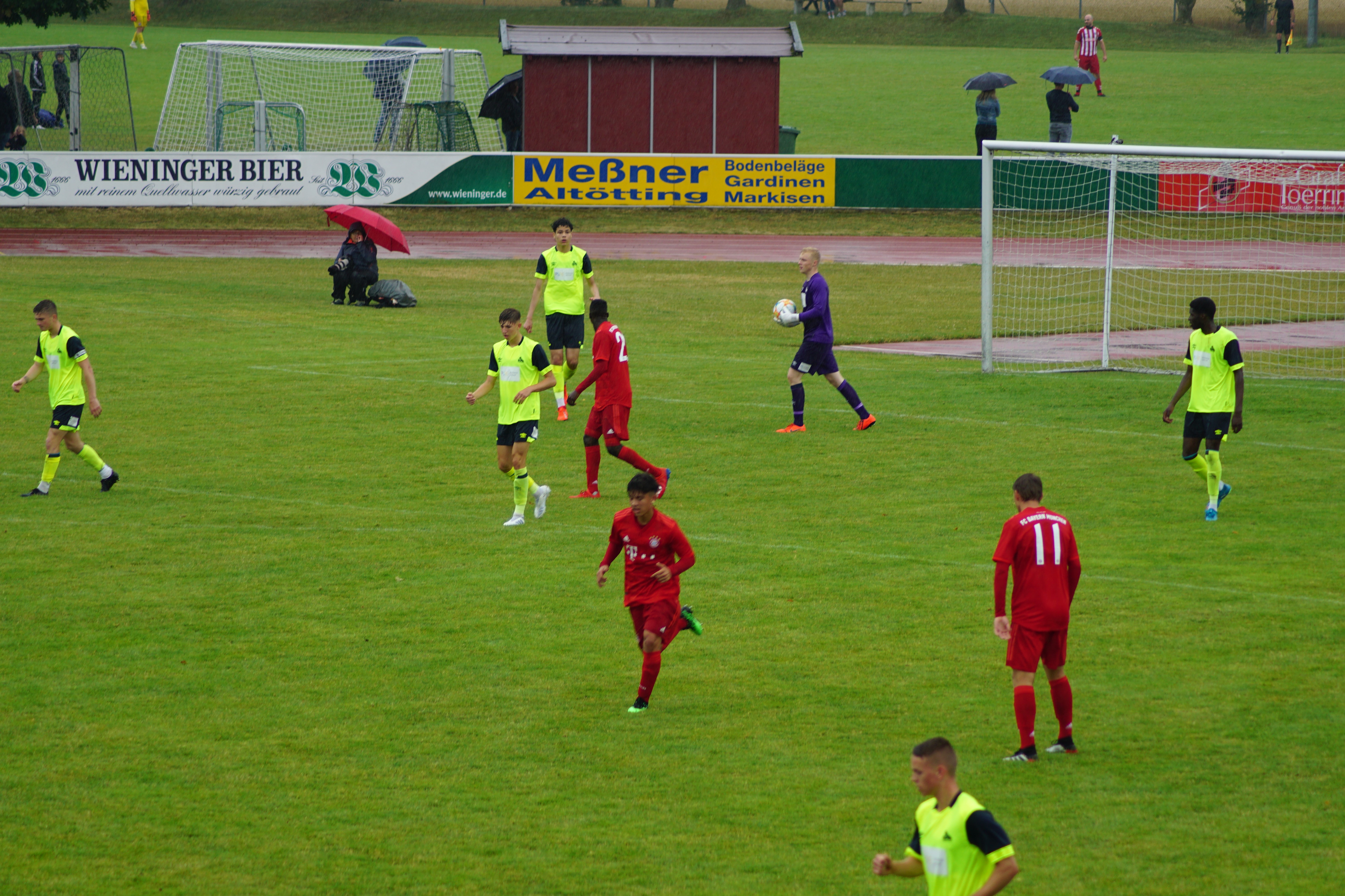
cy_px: 448
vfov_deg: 6.8
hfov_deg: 10.2
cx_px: 672
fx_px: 7565
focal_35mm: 202
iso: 100
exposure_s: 1/250
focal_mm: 135
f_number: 4
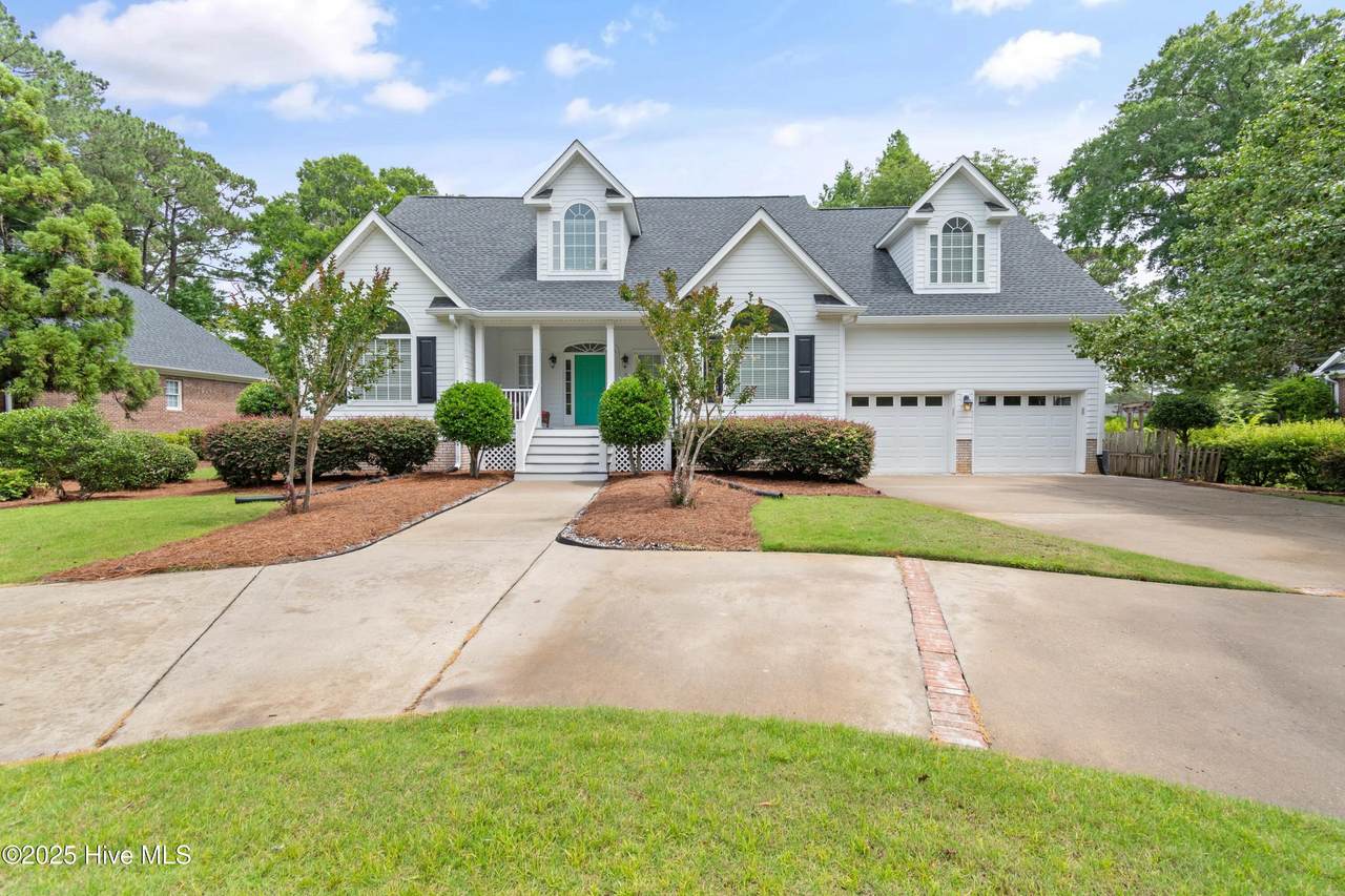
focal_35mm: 15
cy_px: 448
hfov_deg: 100.4
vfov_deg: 77.3
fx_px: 560
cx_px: 672
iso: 100
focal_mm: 10
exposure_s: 1/125
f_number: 5.6
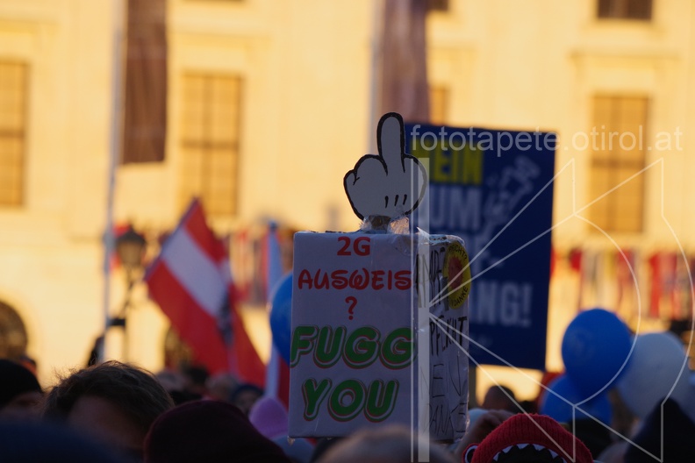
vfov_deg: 5.1
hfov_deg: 7.6
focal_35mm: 270
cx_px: 348
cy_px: 232
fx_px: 5212
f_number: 8
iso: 800
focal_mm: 180
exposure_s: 1/500
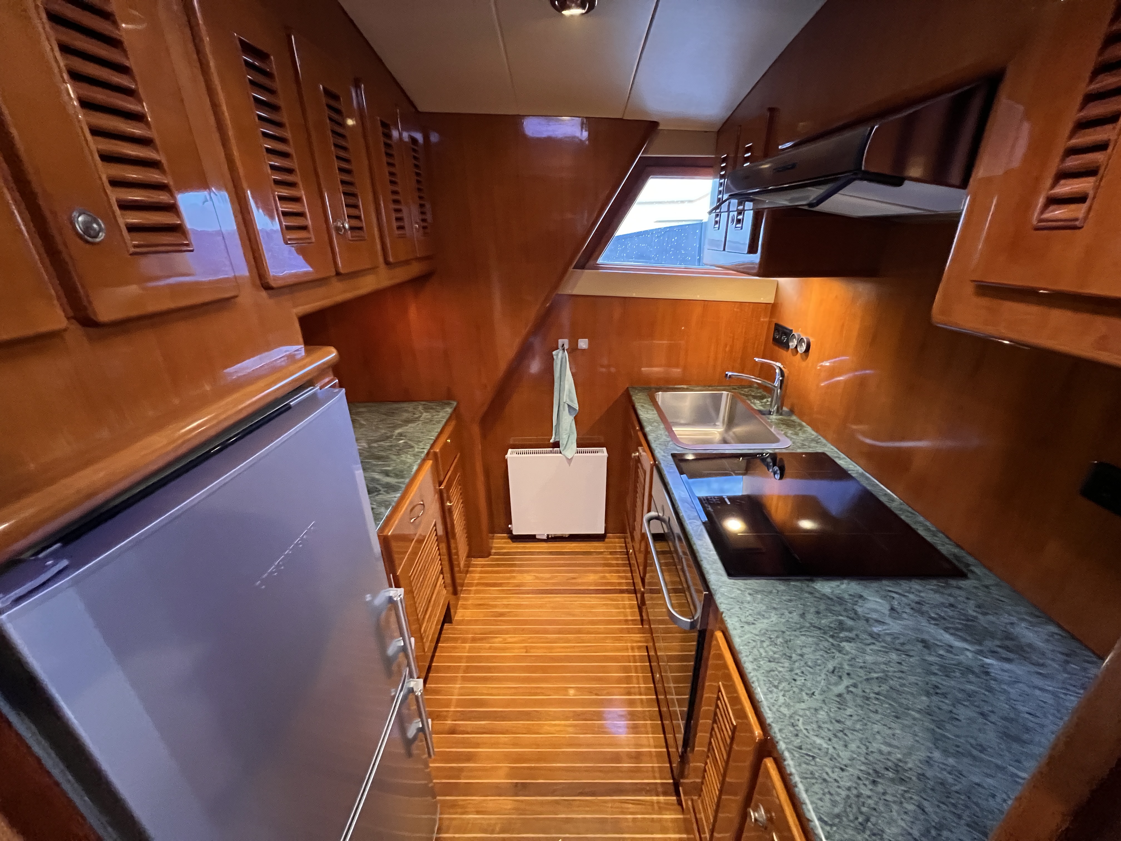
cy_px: 420
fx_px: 421
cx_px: 560
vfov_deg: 89.9
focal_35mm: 13
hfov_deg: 106.2
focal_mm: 1.57
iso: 800
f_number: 1.8
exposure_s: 1/60
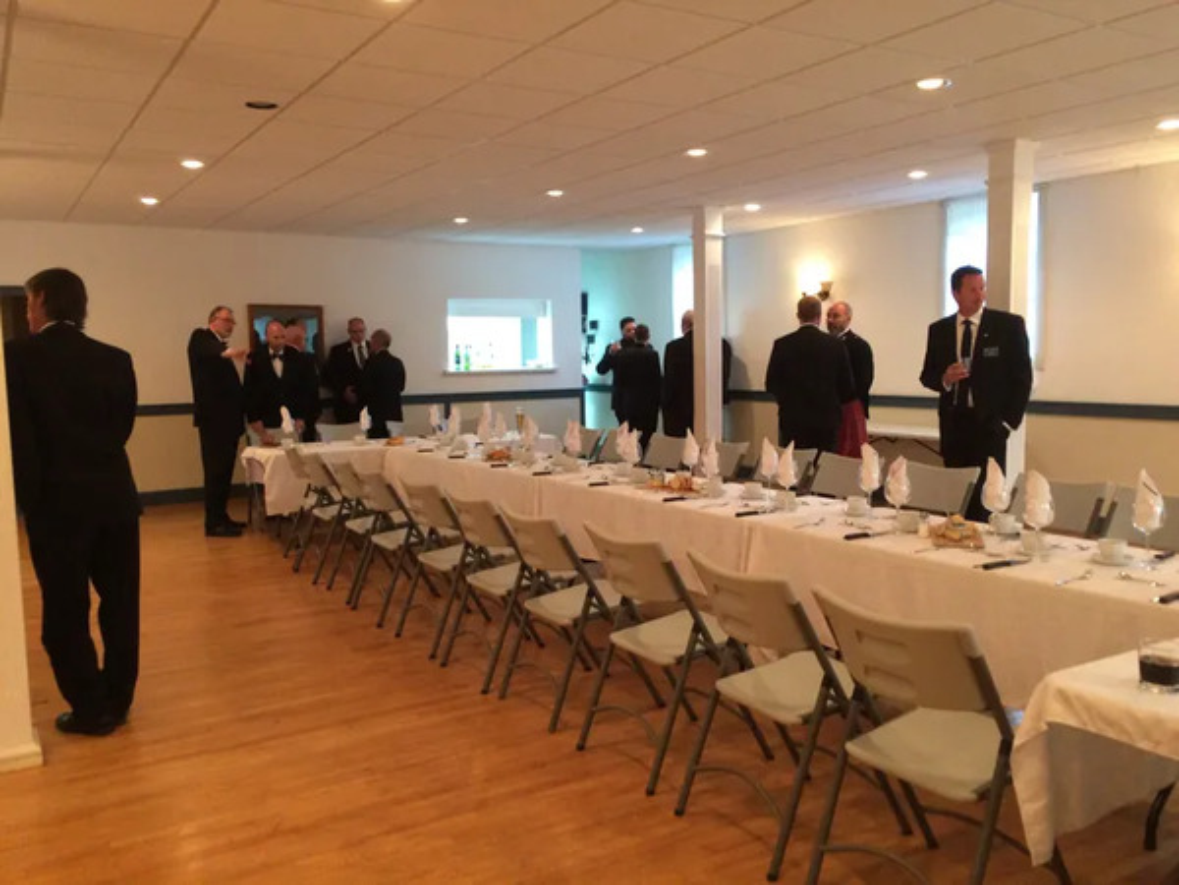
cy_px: 442
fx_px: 988
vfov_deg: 48.2
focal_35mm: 29
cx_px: 590
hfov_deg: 61.7
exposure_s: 1/30
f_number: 2.2
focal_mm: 4.15
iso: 320
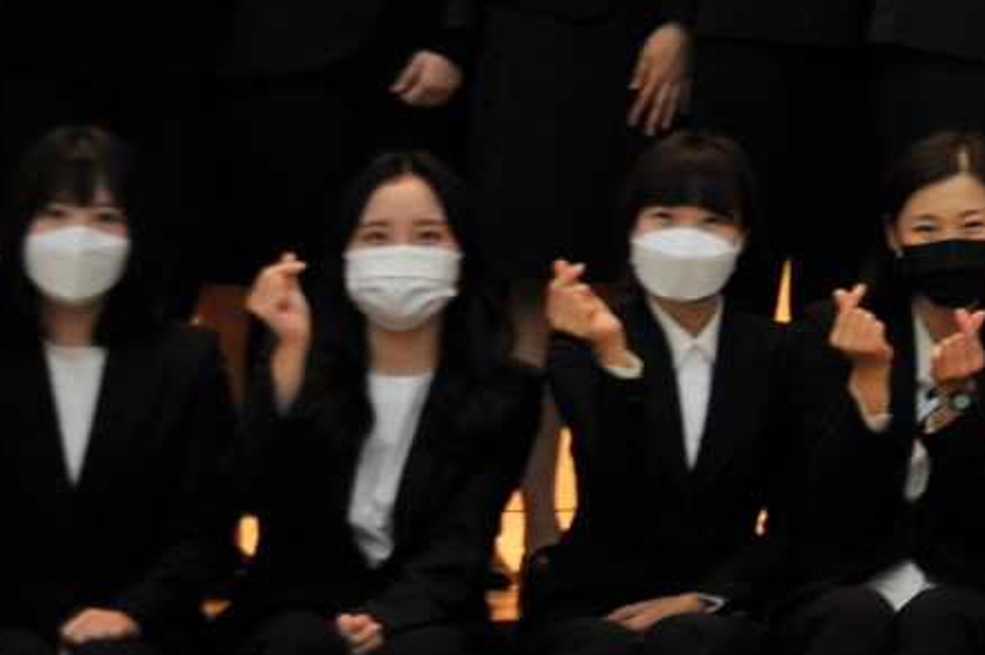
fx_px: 4949
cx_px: 1749
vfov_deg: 7.4
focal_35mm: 181
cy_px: -325
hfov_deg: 10.7
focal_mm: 40
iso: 250
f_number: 2.8
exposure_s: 1/60
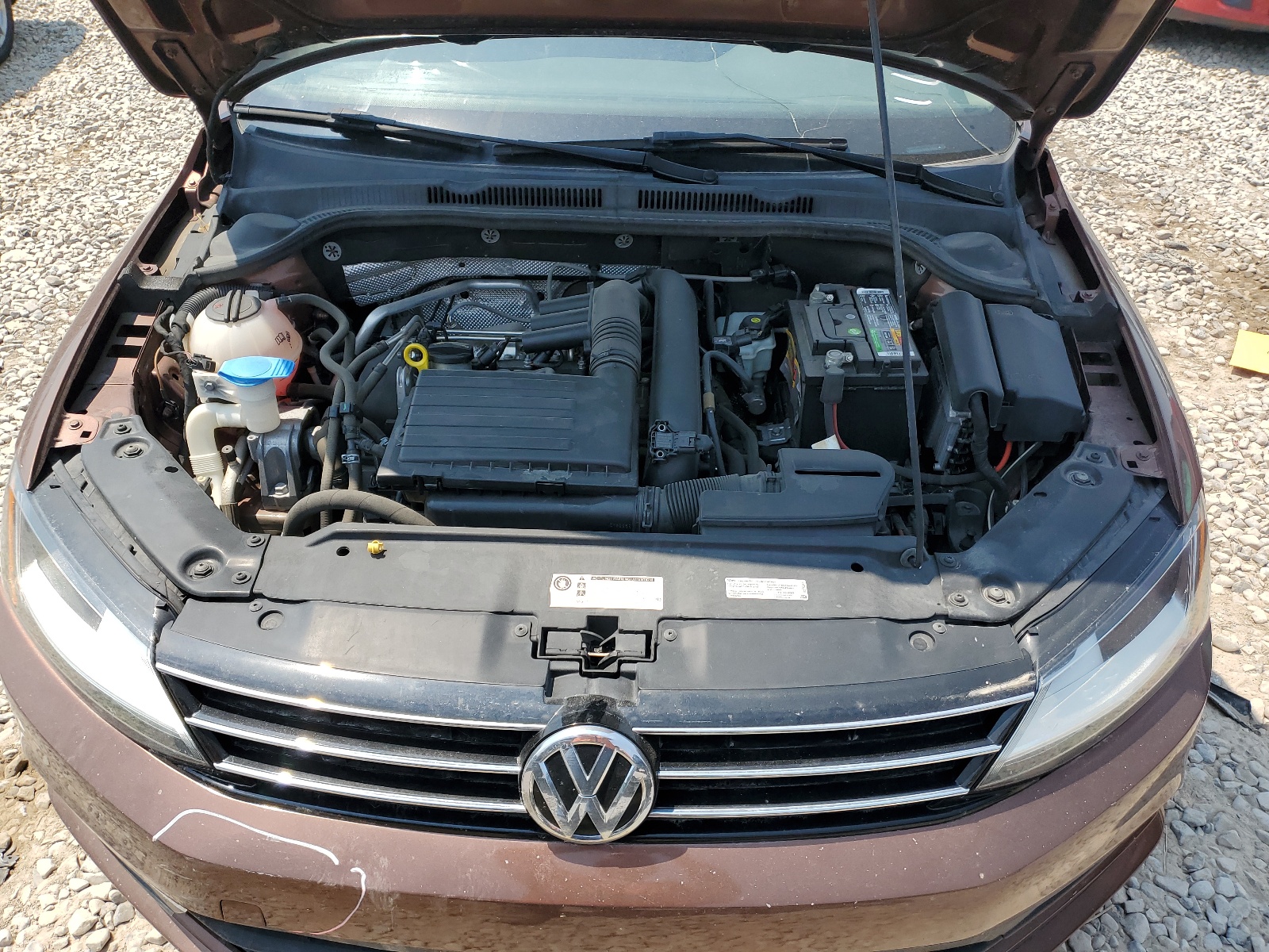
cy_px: 476
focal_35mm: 26
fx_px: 953
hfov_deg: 67.3
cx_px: 634
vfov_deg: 53.1
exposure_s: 1/2000
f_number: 1.5
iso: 50
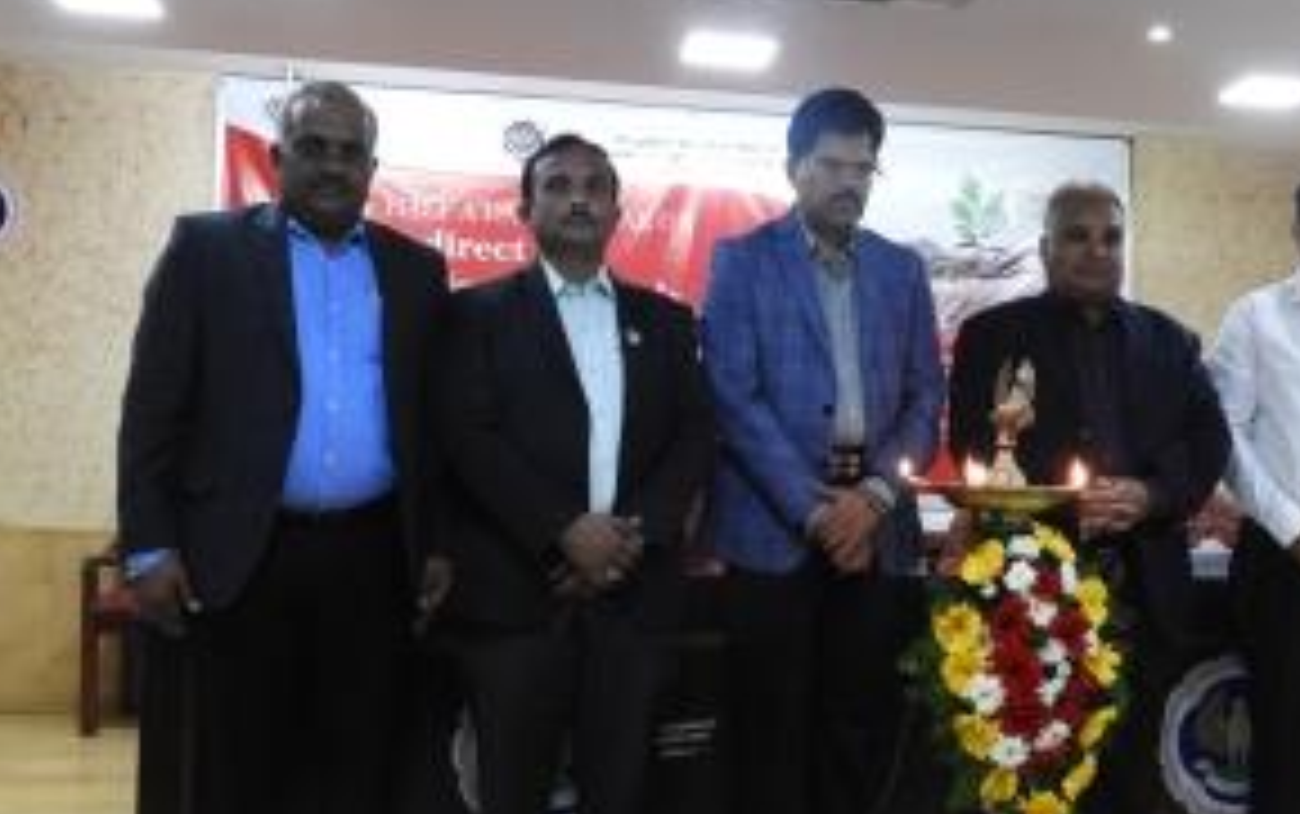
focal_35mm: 46
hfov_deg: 42.9
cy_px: 441
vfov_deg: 28.0
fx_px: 1631
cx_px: 859
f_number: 3.5
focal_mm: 5
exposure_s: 1/30
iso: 360
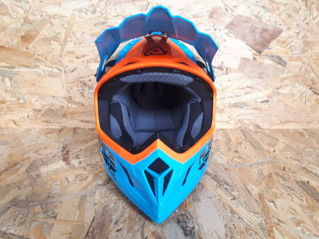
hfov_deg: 65.3
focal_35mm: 27
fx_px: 249
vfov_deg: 51.4
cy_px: 120
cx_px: 160
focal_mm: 3.6
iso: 80
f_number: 1.9
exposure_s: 1/33
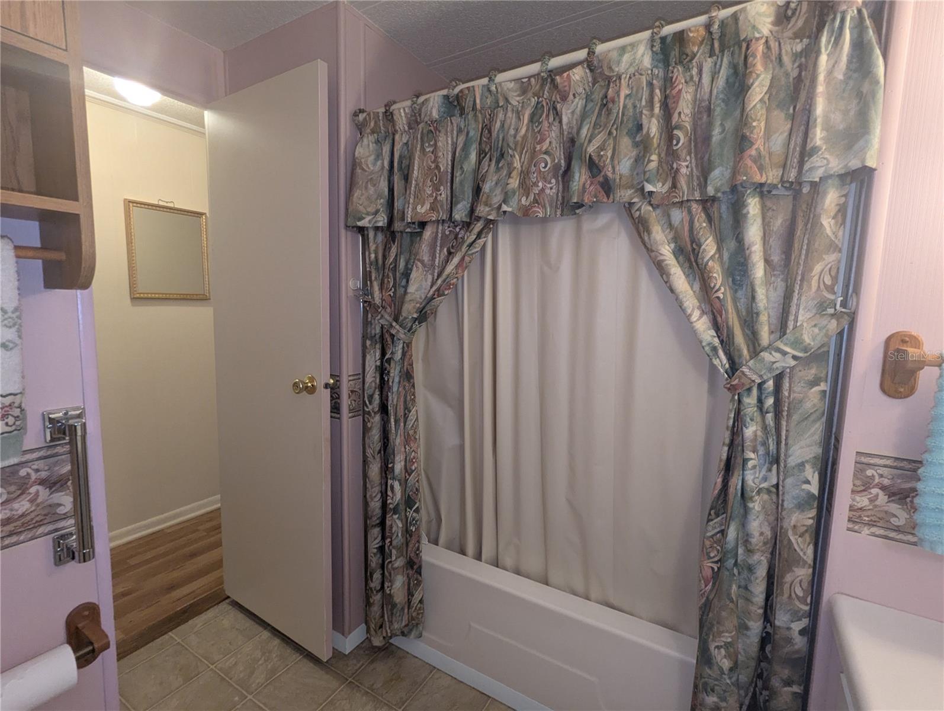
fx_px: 437
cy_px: 356
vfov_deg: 78.2
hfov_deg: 94.4
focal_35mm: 16
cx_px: 472
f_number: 2.2
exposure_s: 1/56.6
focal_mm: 2.35
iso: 410
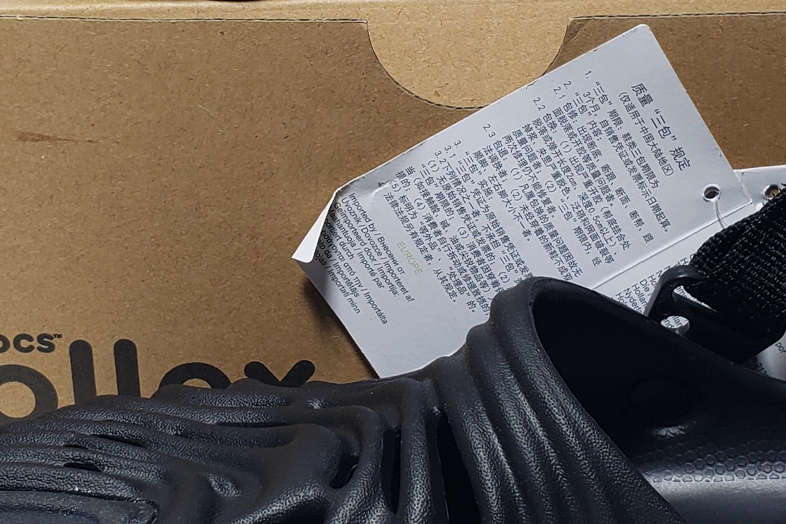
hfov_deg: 27.0
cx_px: 388
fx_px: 1637
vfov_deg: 18.1
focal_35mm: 75
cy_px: 154
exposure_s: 1/154
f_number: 2.4
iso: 50
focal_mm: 4.3
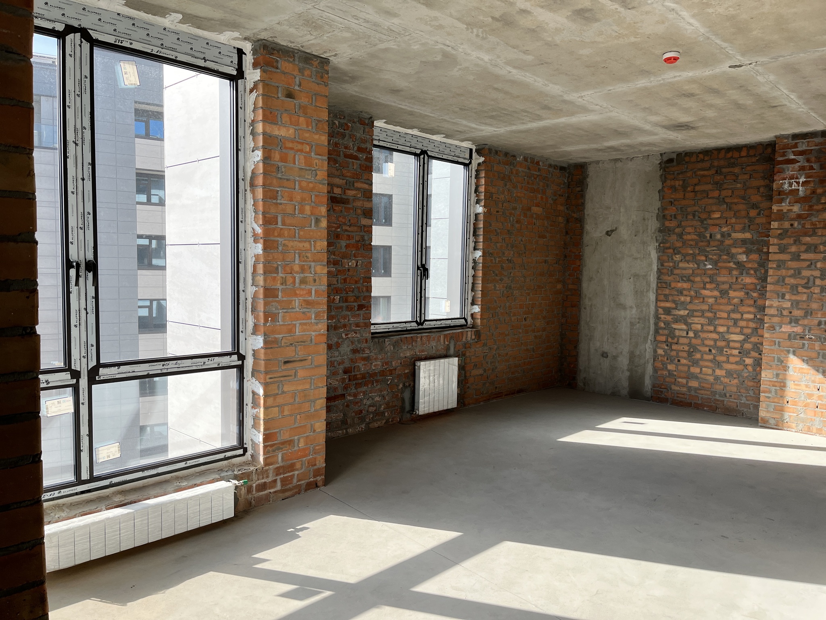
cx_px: 413
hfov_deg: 67.3
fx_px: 620
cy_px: 310
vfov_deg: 53.1
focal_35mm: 26
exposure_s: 1/550
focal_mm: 5.1
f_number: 1.6
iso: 50
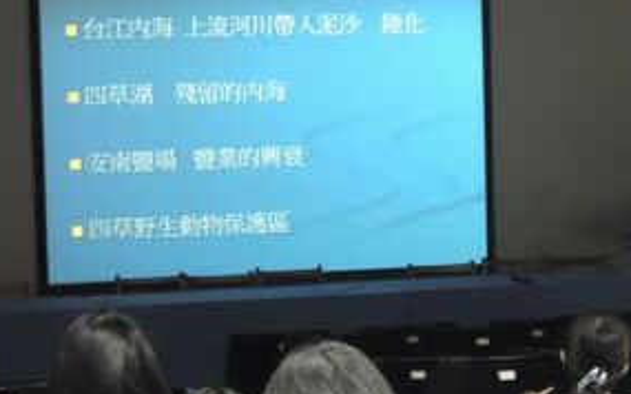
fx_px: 2562
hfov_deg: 14.0
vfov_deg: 8.8
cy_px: 241
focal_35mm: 149
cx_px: 418
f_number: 4.9
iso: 1400
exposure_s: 1/15
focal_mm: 17.9
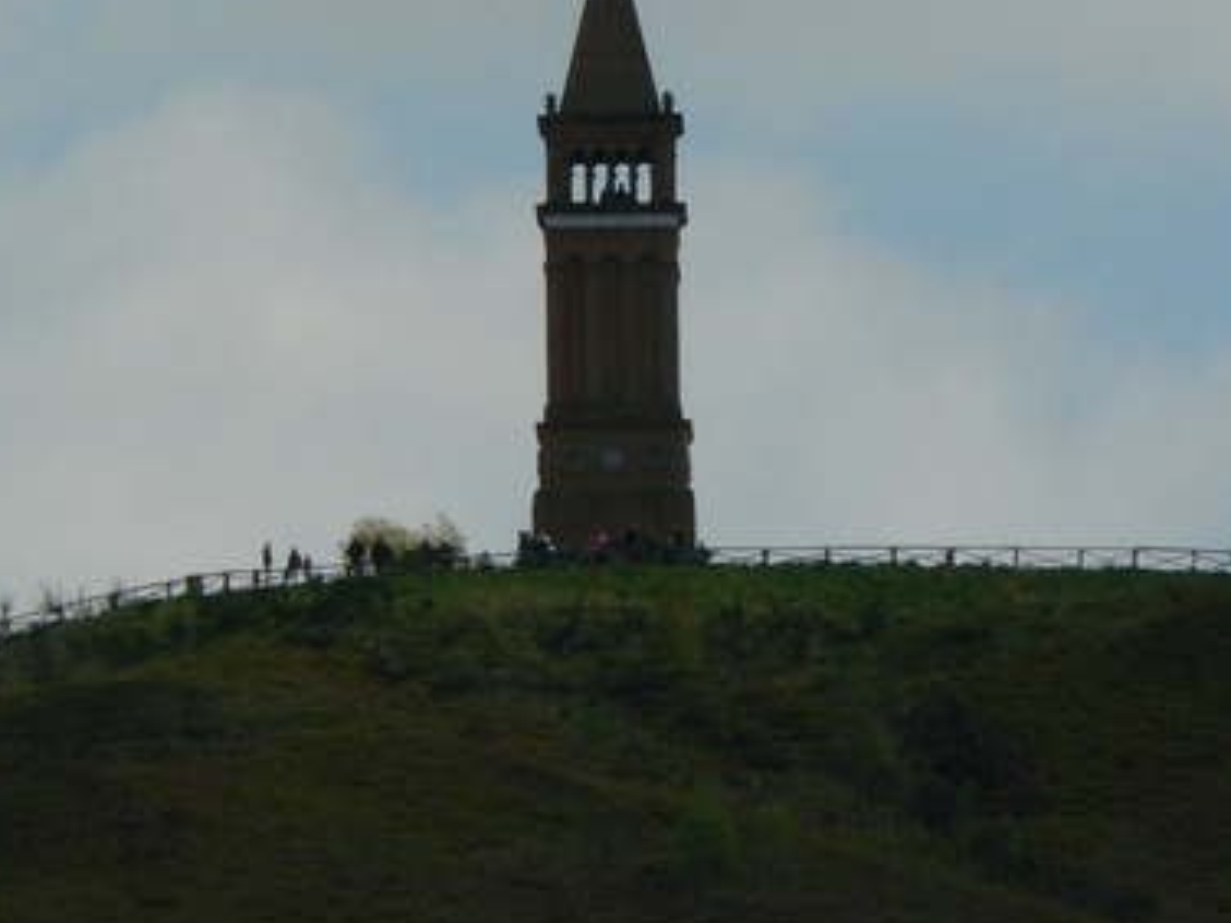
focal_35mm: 826
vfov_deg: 1.8
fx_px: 29374
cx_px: 629
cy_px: 265
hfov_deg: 2.4
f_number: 8
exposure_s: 1/1000
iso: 200
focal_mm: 72
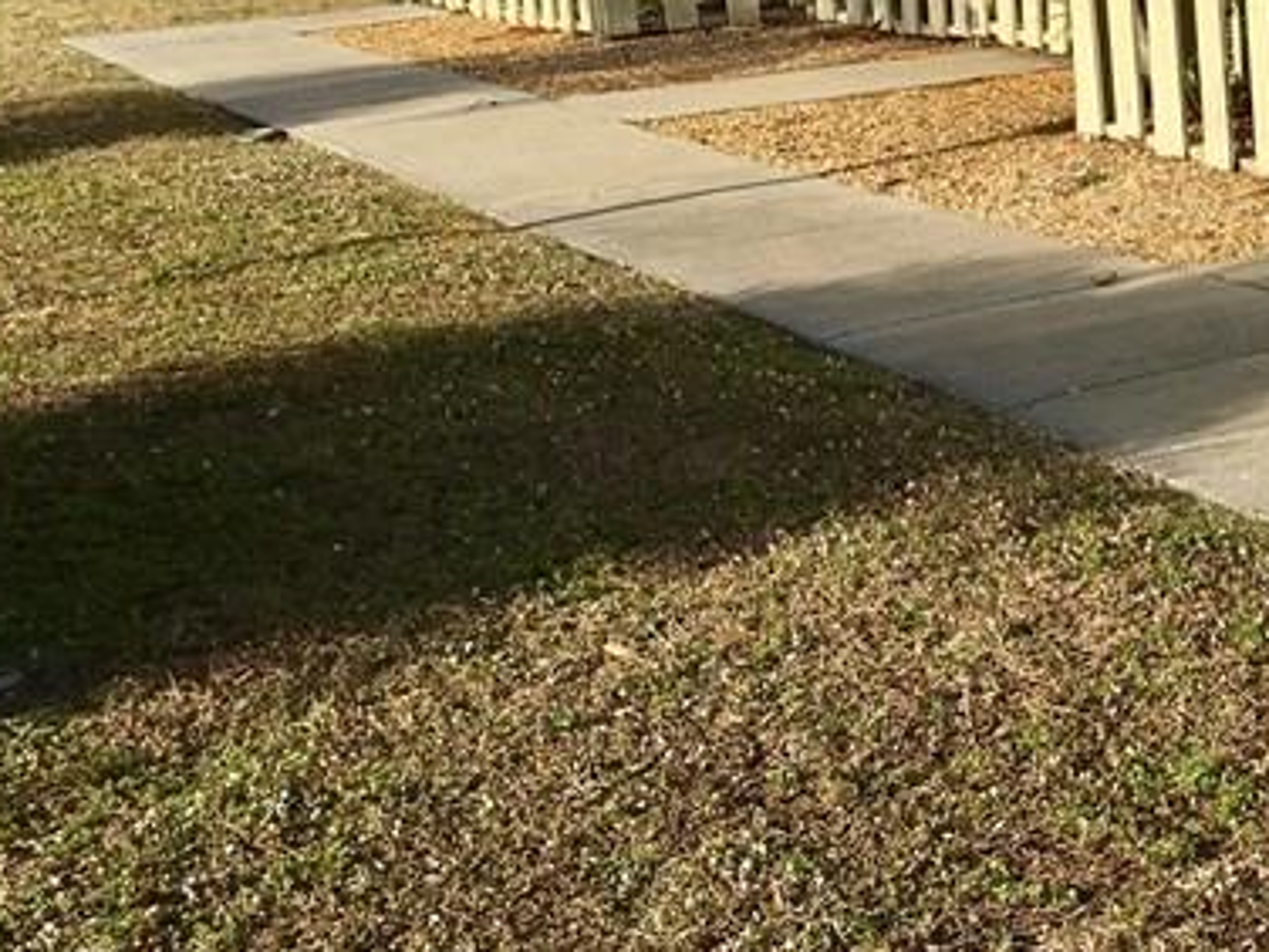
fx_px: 2896
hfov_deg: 22.9
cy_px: 533
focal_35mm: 79
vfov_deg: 18.7
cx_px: 1468
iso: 25
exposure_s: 1/2331
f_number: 2.2
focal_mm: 4.15
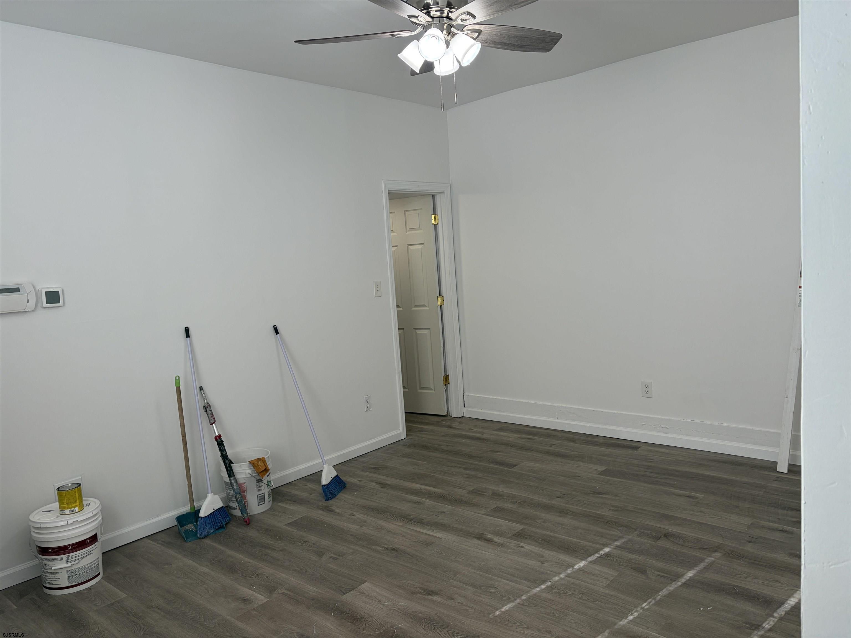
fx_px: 639
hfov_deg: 67.3
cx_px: 426
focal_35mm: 26
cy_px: 319
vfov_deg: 53.1
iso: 50
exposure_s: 1/120
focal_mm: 5.96
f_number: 1.6
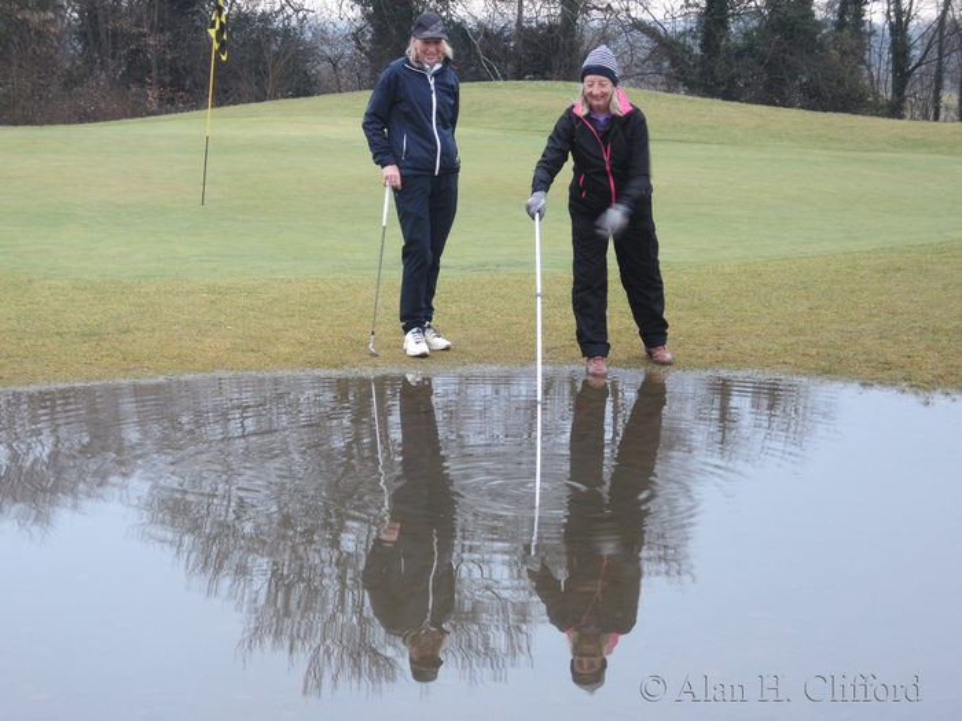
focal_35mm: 85
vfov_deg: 17.4
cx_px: 481
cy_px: 360
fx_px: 2362
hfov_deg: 23.0
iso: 100
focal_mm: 18.2
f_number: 4.5
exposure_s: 1/13
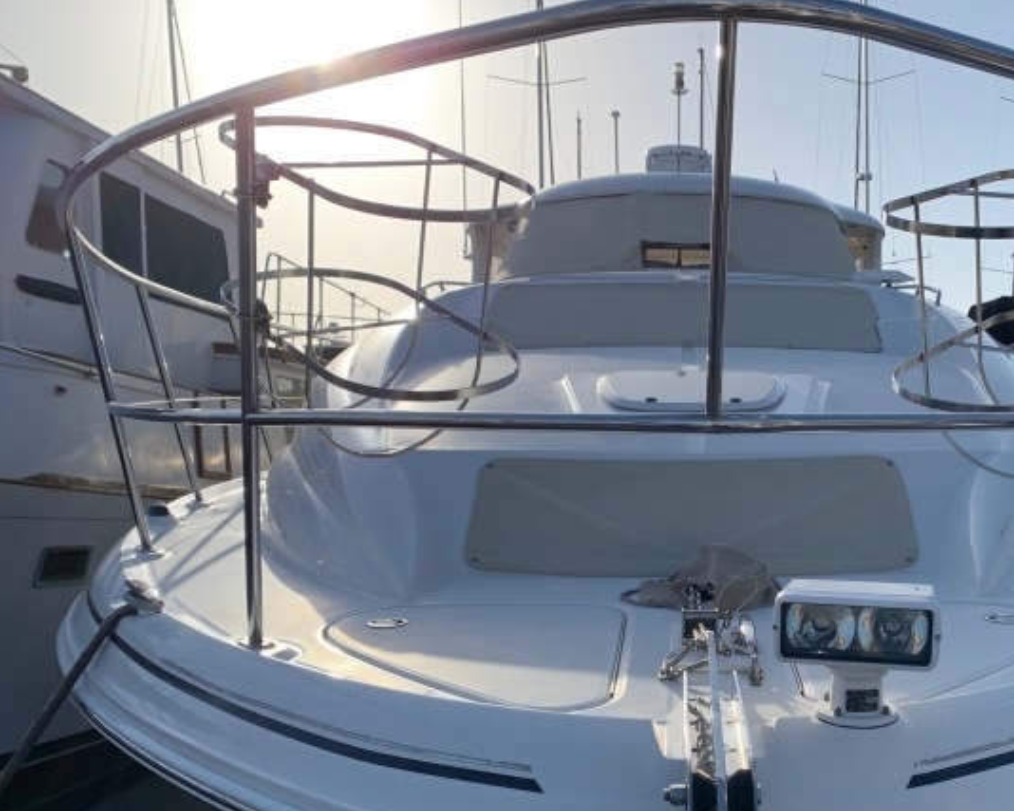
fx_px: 1140
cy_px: 568
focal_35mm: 38
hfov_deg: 46.5
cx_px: 742
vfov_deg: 38.5
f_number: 1.8
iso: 25
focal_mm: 4.25
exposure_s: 1/2994
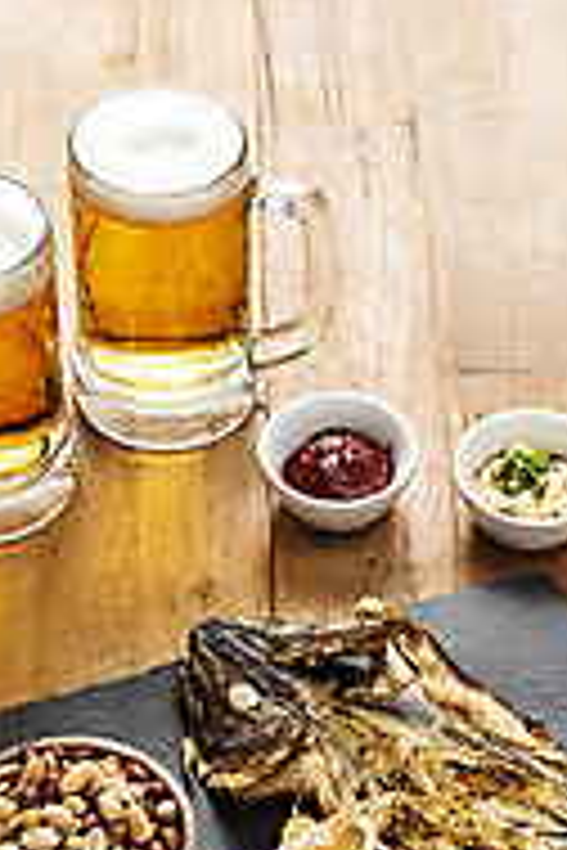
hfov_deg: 12.4
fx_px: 2599
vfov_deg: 18.4
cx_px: 340
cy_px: 702
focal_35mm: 110
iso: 100
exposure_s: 1/125
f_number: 10
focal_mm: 52
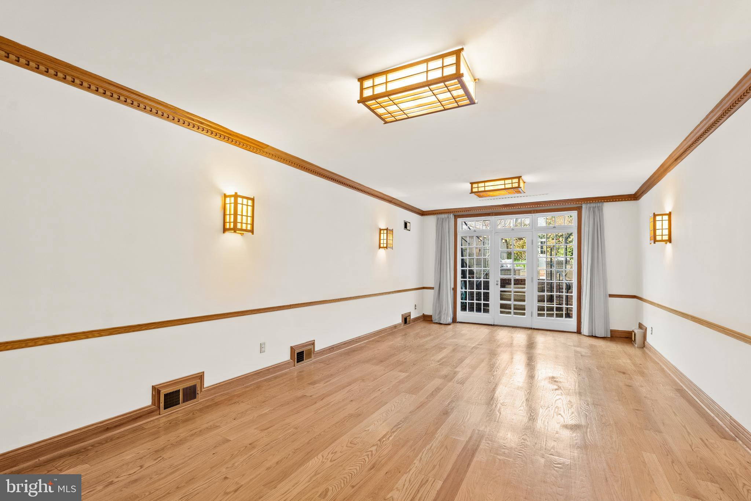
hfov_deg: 96.7
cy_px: 250
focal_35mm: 16
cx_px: 376
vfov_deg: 73.7
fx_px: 334
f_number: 5.6
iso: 400
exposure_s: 1/6
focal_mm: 16
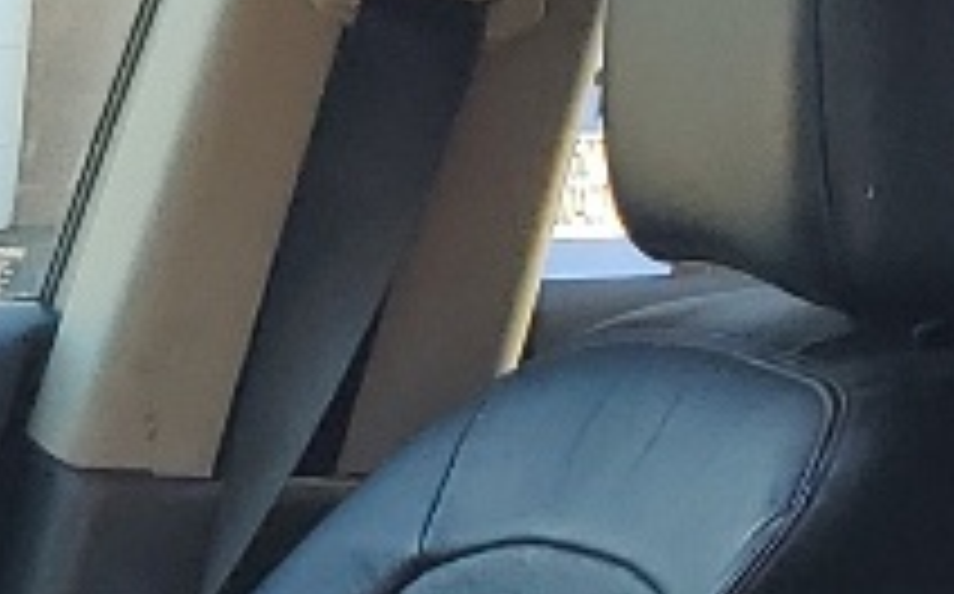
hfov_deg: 9.3
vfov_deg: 6.0
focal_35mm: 208
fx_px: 5402
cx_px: -1094
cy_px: 1431
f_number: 1.5
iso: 50
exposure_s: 1/294
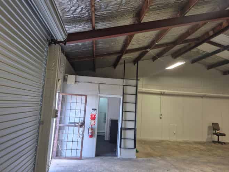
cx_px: 114
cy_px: 86
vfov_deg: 58.8
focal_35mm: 23
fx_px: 152
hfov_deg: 73.9
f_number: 1.8
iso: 80
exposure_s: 1/100
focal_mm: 5.4
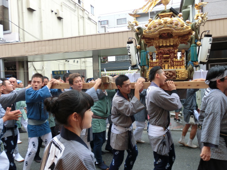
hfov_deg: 63.4
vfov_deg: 49.7
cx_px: 114
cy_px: 85
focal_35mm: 28
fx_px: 184
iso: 100
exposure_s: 1/100
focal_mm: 5
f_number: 3
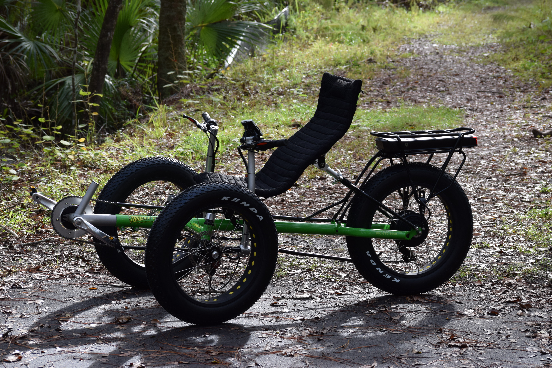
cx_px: 276
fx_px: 1725
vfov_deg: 12.2
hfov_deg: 18.2
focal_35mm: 112
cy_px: 184
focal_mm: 75
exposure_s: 1/250
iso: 400
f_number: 8
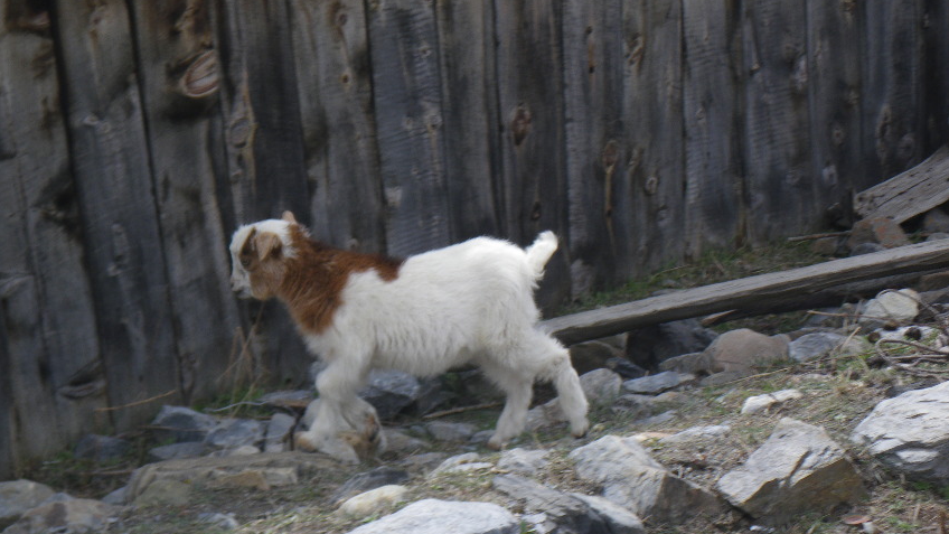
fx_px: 3171
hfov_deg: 17.0
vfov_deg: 9.6
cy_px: 318
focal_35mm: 126
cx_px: 475
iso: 50
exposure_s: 1/200
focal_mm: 20.6
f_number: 5.2
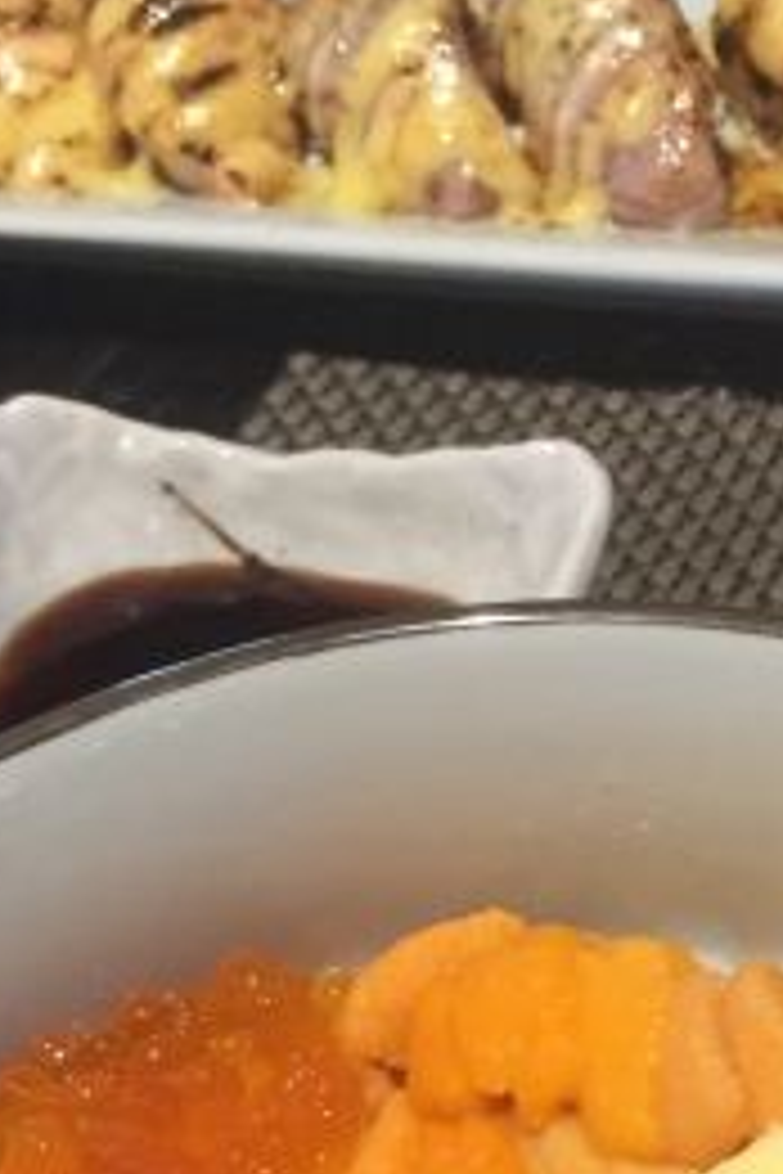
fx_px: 2642
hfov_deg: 16.6
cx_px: 749
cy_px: 954
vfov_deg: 24.6
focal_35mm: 81
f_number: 2.2
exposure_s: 1/33
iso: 320
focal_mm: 4.15
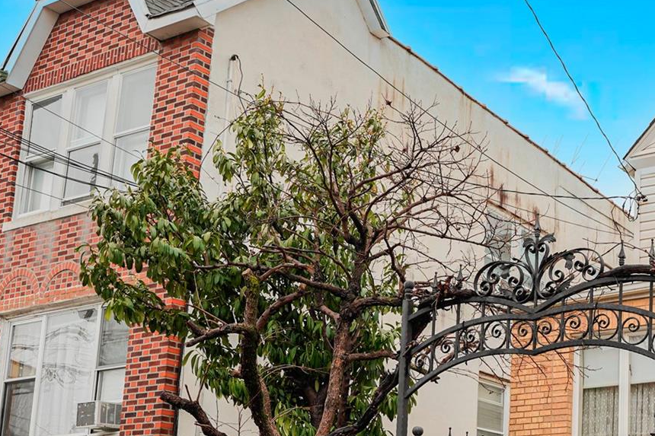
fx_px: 931
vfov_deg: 25.4
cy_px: 411
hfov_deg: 34.5
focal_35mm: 51
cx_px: 685
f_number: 4.5
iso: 100
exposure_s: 1/80
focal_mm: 21.5
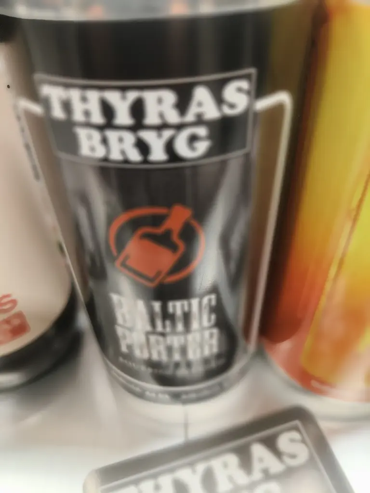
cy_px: 246
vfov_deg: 71.6
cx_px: 185
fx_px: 342
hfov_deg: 56.8
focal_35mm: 24
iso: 250
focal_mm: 5.59
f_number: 2.2
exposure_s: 1/99.7
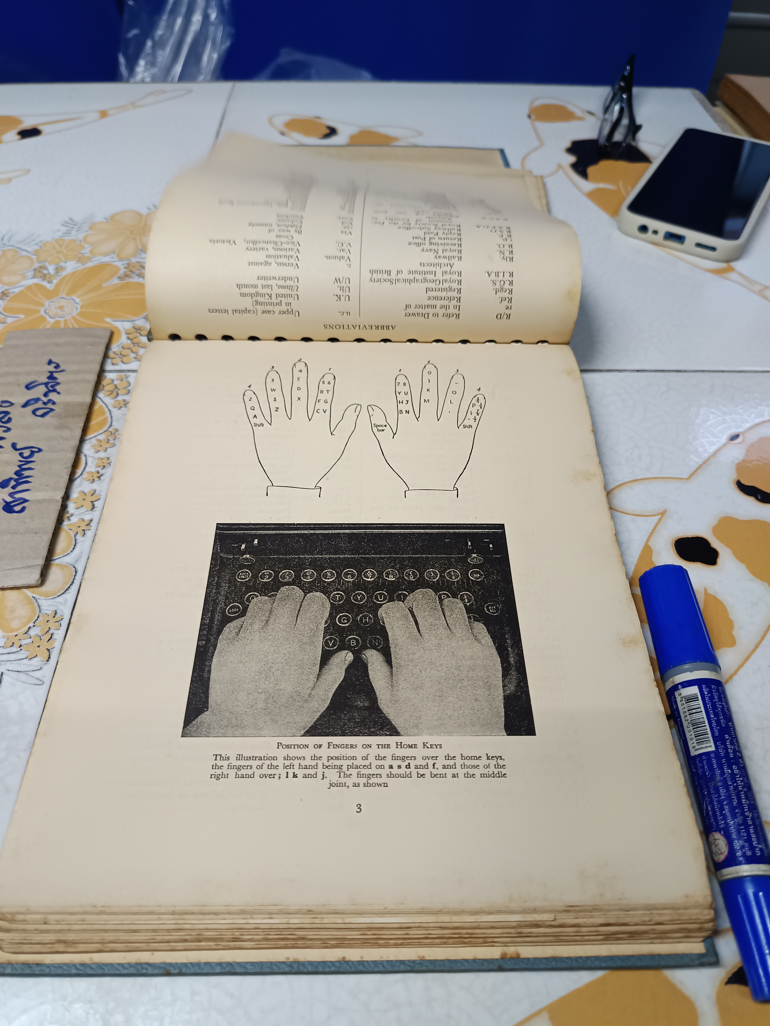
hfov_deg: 56.8
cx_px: 385
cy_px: 513
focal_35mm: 24
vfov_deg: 71.6
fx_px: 712
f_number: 1.7
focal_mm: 5.31
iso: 975
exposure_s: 1/25
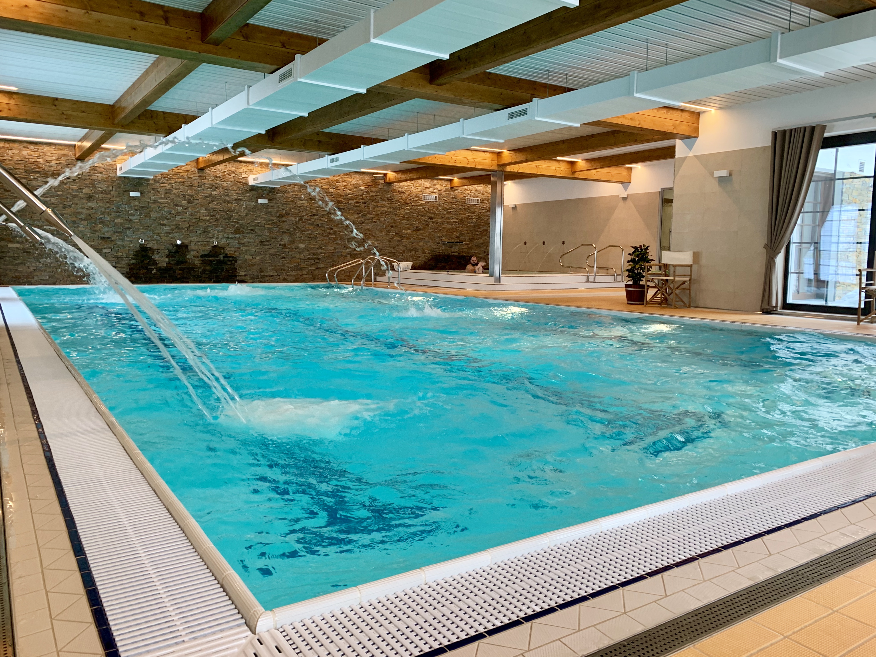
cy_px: 328
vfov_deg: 53.1
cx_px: 438
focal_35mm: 26
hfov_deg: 67.3
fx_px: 658
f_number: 1.8
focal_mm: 4.25
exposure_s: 1/117
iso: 100
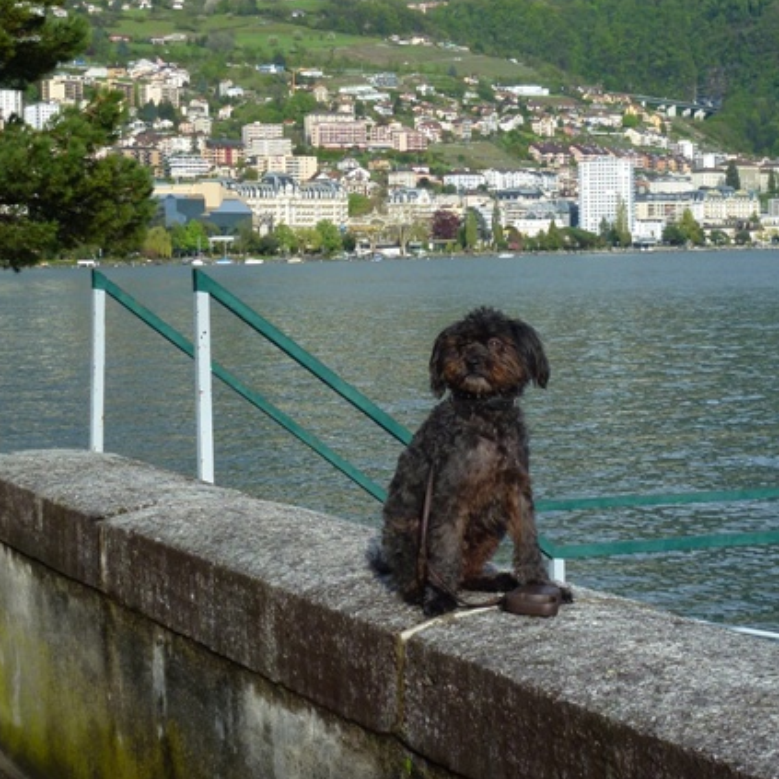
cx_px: 436
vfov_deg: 23.3
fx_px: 1884
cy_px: 278
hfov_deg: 23.3
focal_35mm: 74
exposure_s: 1/640
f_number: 3.9
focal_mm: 7.4
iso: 100
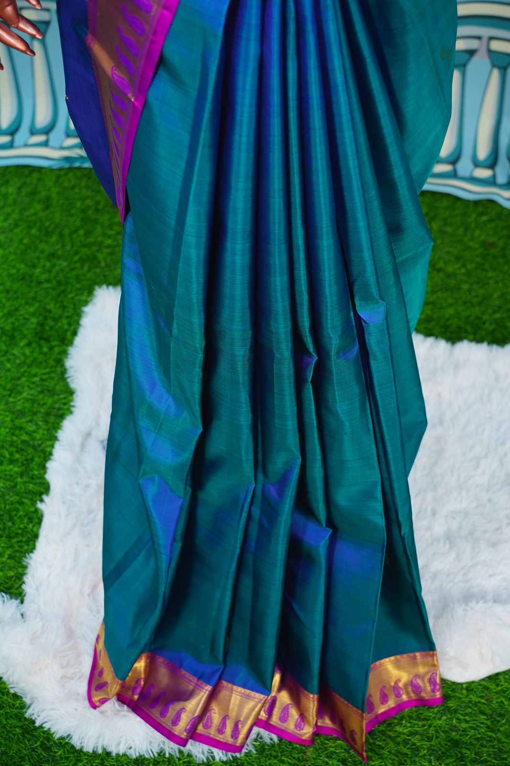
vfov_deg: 45.4
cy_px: 383
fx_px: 914
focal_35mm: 43
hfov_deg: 31.2
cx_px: 255
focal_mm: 43
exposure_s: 1/200
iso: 640
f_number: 5
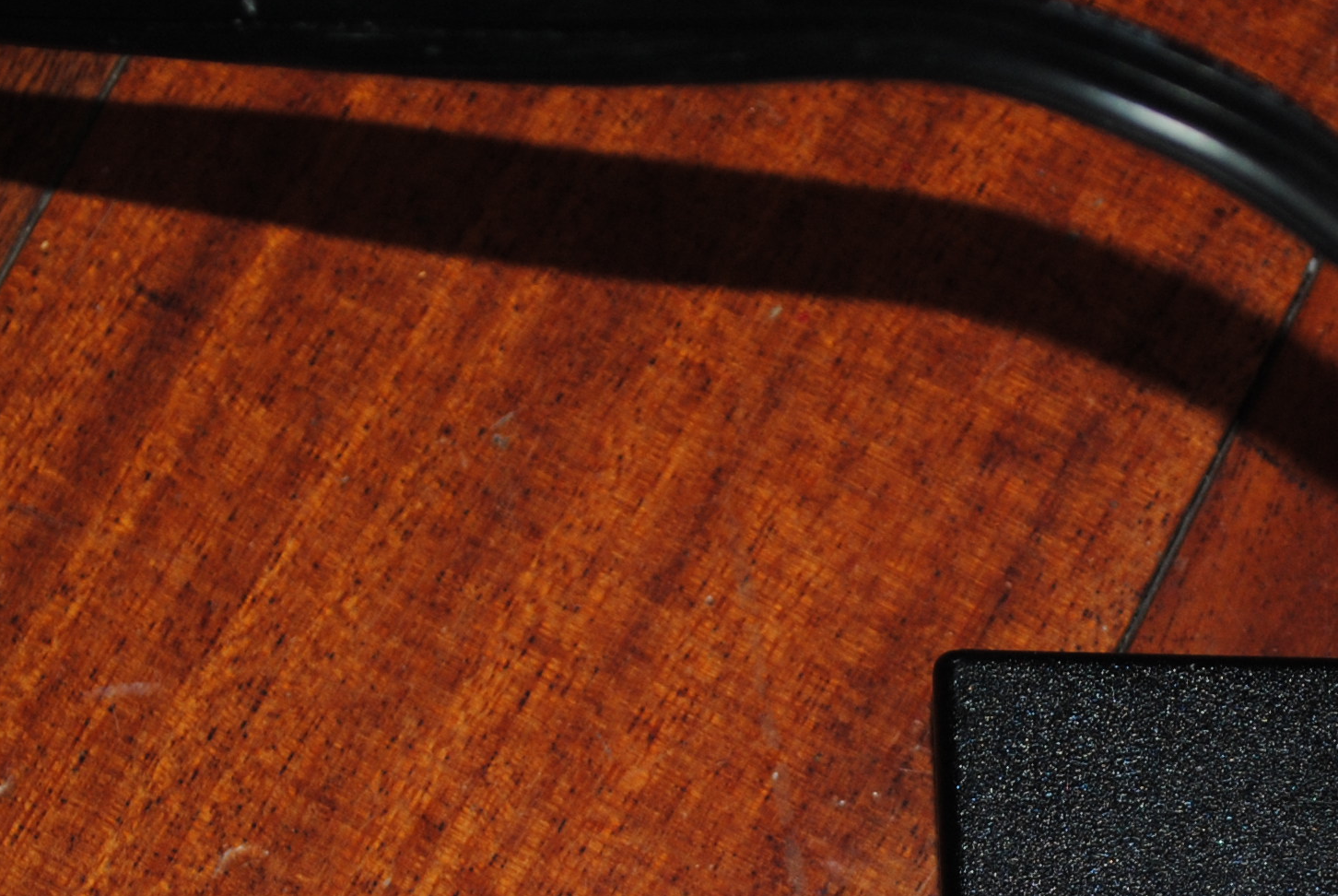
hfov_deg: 12.2
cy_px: 975
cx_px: 763
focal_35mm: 168
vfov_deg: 8.1
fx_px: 6251
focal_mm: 42
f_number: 5.3
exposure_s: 1/60
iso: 200
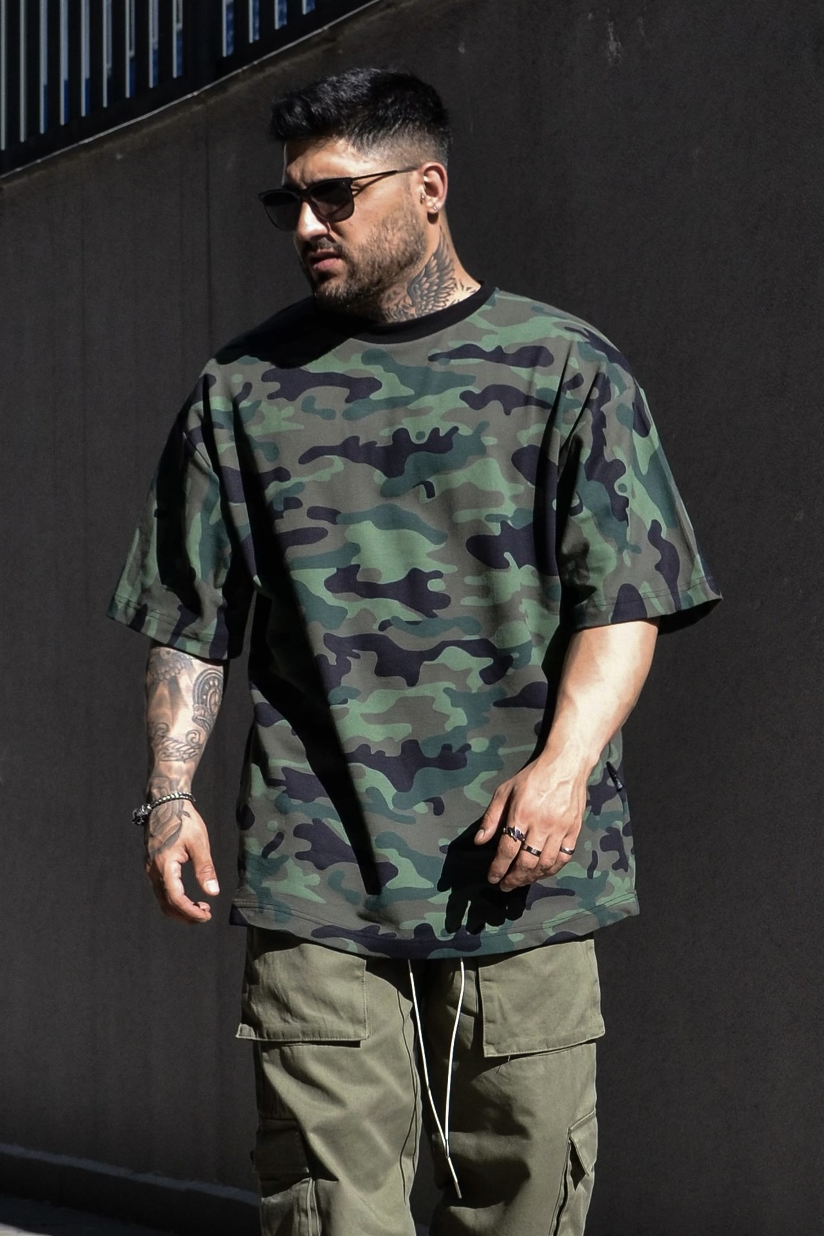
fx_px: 1339
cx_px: 412
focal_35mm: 39
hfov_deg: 34.2
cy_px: 618
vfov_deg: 49.6
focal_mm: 26
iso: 400
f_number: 5
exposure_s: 1/1250
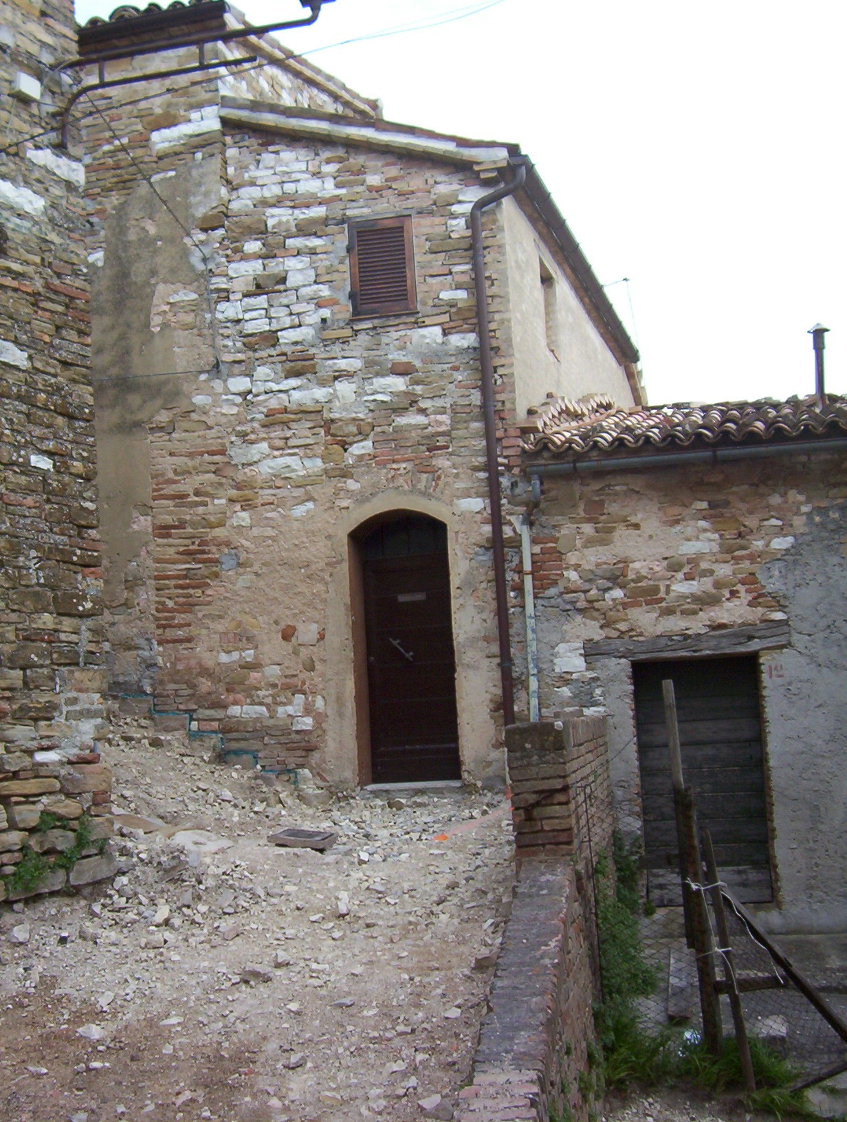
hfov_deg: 39.8
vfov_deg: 51.2
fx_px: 1170
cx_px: 424
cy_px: 561
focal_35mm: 36
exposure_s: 1/798
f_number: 2.76
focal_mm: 5.54
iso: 100
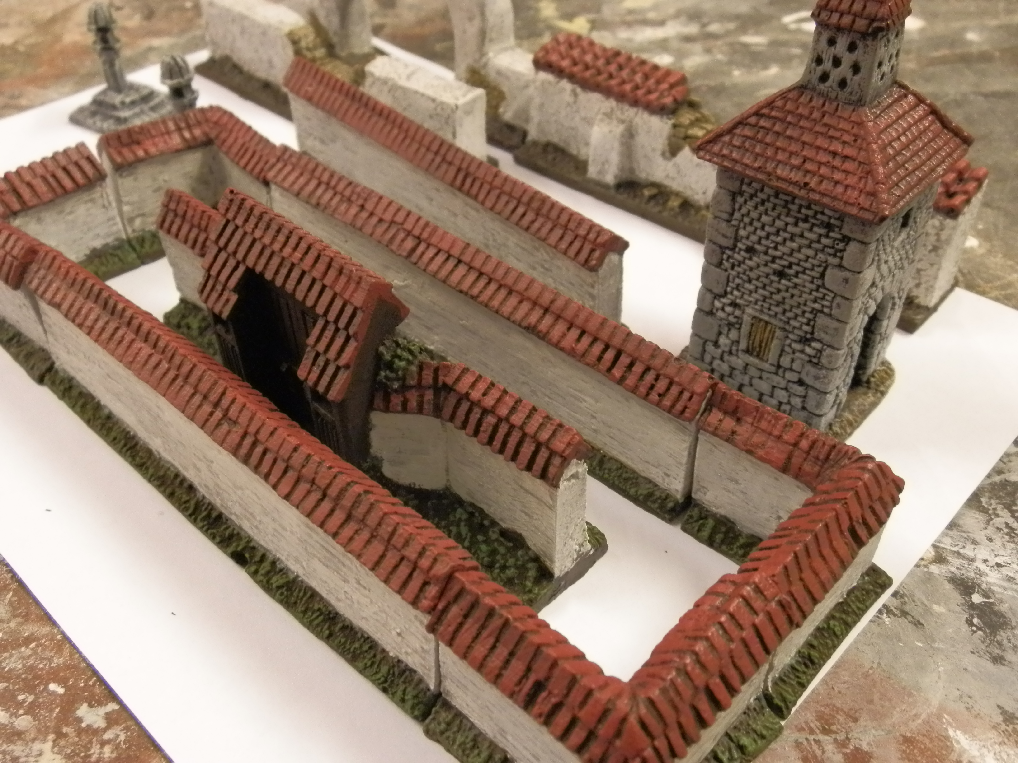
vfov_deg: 42.9
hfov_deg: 55.4
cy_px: 382
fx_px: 970
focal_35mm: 33
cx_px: 509
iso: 400
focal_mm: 5.96
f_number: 3.2
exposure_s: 1/20
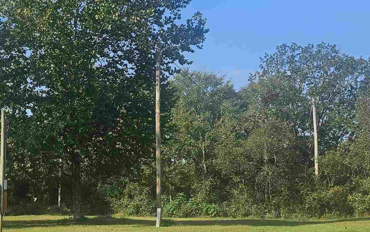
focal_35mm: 60
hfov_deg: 31.6
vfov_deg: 21.4
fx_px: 605
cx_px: 7
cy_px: 179
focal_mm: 6.3
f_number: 1.7
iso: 20
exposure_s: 1/1044
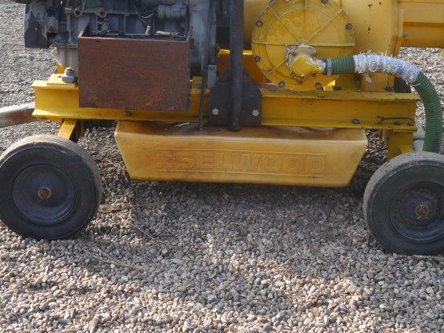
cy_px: 52
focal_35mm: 65
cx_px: 201
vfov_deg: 22.2
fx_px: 834
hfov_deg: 29.8
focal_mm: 18
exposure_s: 1/125
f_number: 5
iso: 160
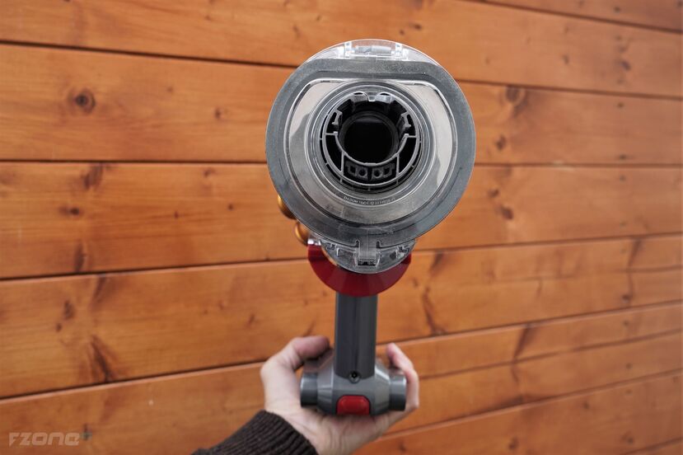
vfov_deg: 39.9
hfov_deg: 57.2
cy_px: 228
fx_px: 626
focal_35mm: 33
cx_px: 342
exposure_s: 1/160
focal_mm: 33
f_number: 7.1
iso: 500
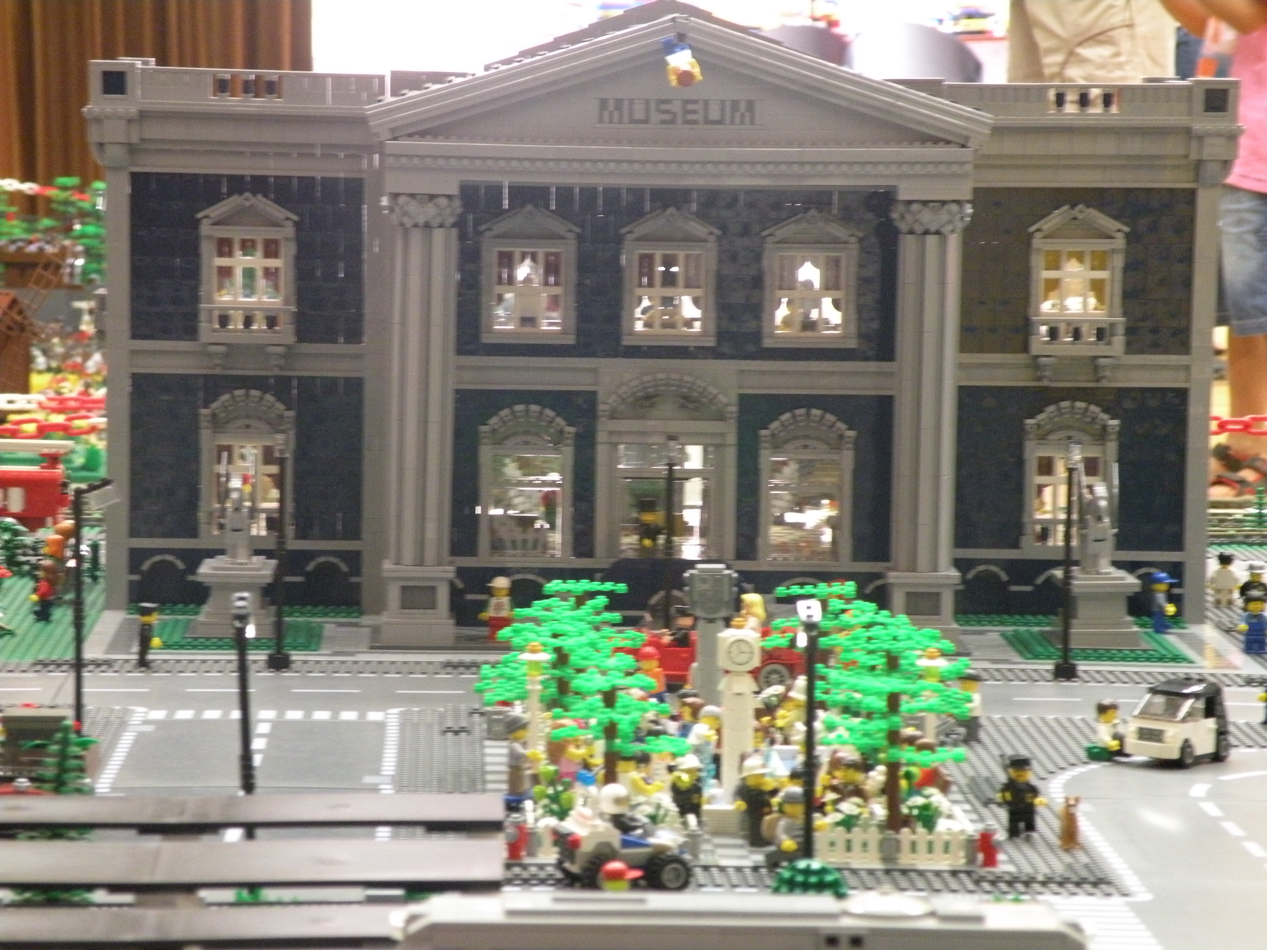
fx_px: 4722
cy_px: 475
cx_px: 634
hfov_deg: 15.3
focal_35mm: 129
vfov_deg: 11.5
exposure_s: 1/8.8
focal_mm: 22.9
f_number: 4.5
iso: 400
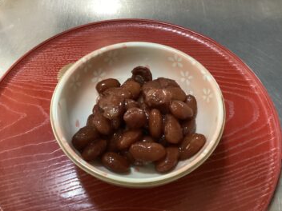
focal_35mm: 33
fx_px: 269
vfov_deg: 42.9
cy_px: 111
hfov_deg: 55.3
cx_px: 136
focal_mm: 3.3
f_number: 2.4
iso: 400
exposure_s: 1/40
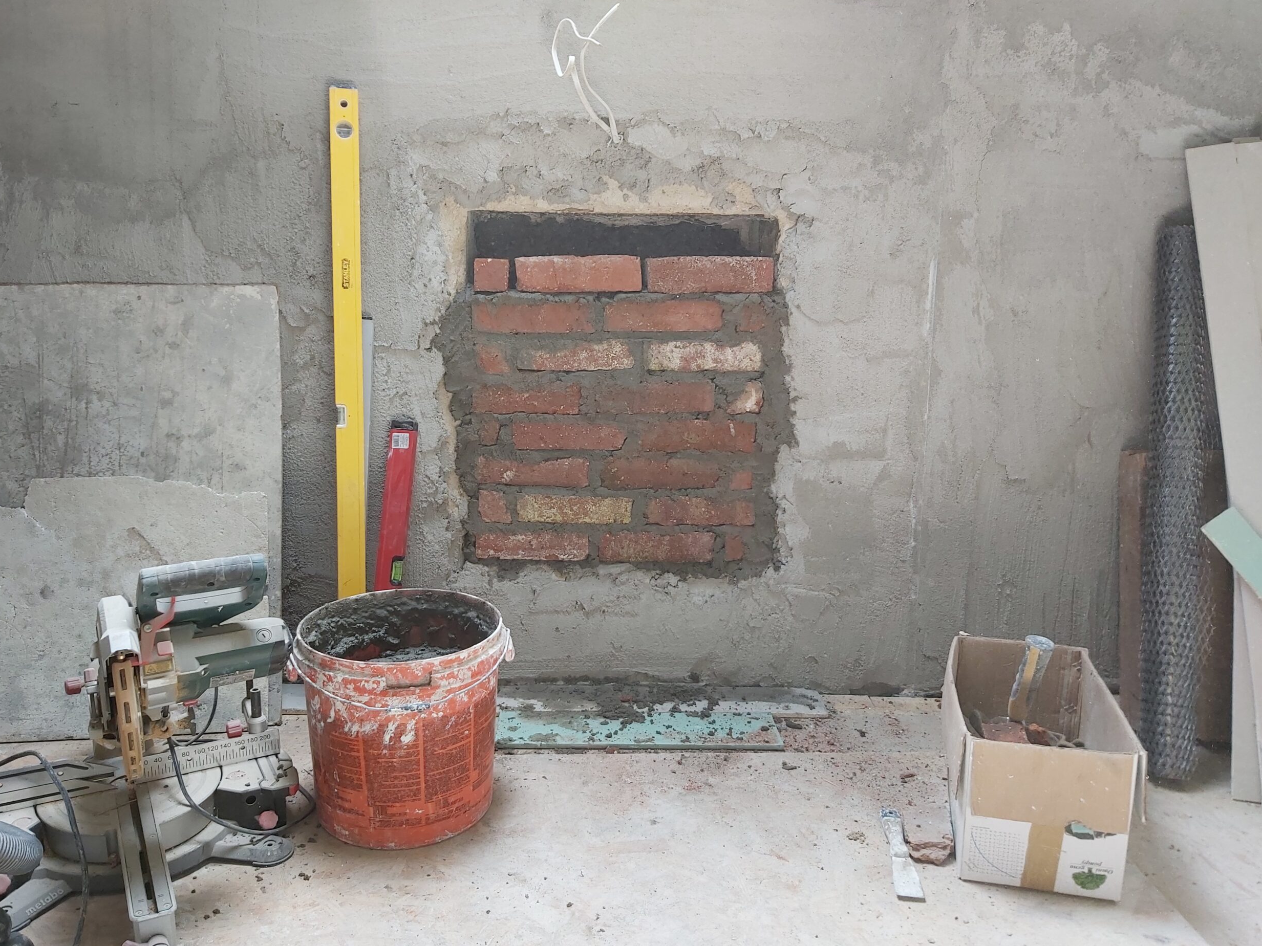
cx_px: 608
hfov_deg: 65.3
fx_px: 984
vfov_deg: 51.3
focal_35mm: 27
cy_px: 488
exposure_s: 1/120
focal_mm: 3.92
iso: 100
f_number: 1.7
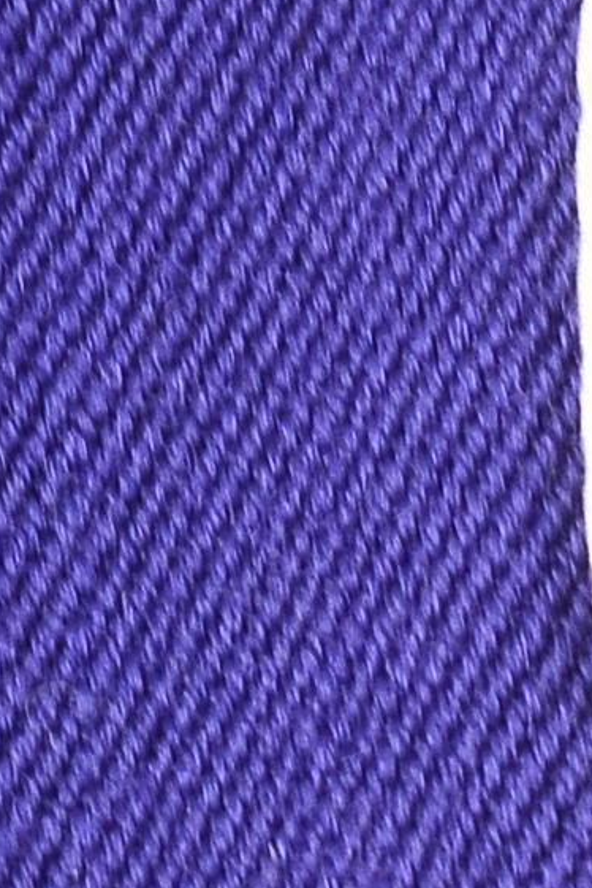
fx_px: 13375
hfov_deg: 2.5
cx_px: 1982
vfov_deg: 3.8
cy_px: 350
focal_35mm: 542
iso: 320
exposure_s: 1/60
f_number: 10
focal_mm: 55
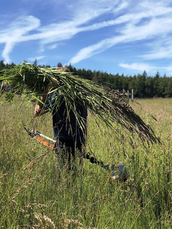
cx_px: 86
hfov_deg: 28.0
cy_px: 114
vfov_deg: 36.8
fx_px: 344
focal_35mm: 52
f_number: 2.4
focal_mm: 6
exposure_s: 1/787
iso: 16
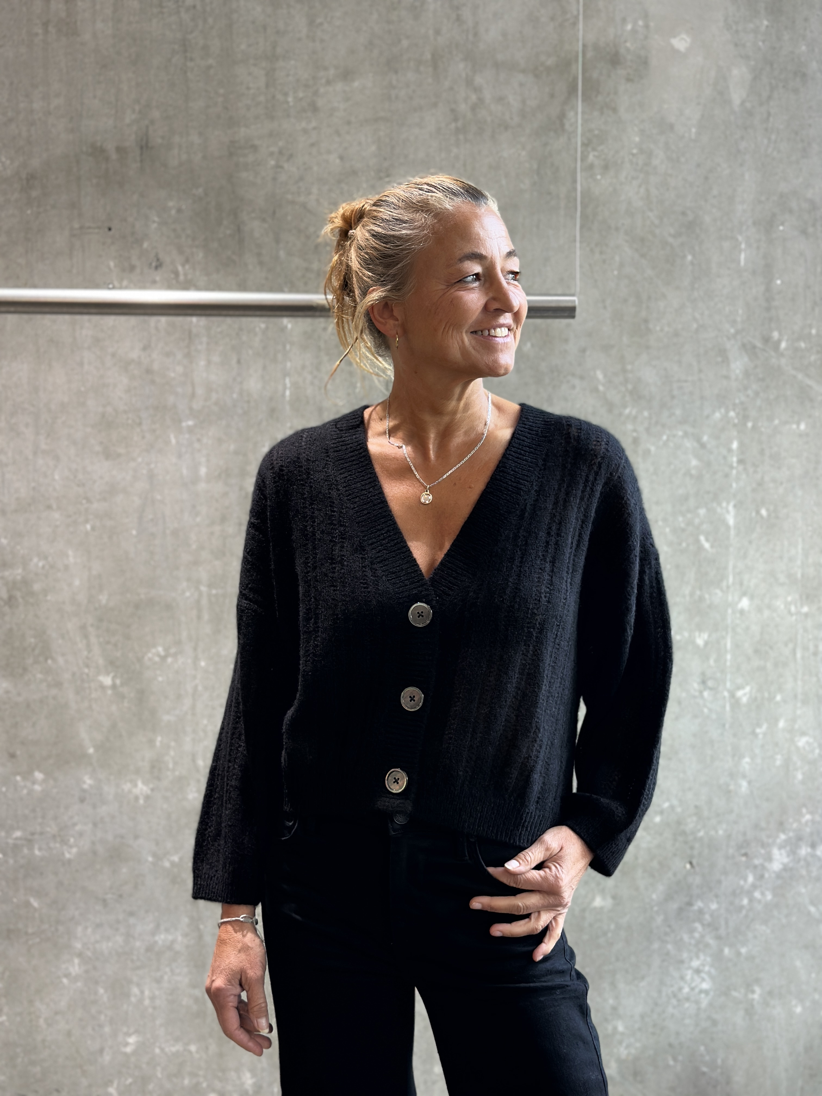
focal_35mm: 48
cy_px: 548
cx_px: 411
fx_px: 1520
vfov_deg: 39.7
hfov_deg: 30.3
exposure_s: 1/100
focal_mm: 6.86
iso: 125
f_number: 1.78
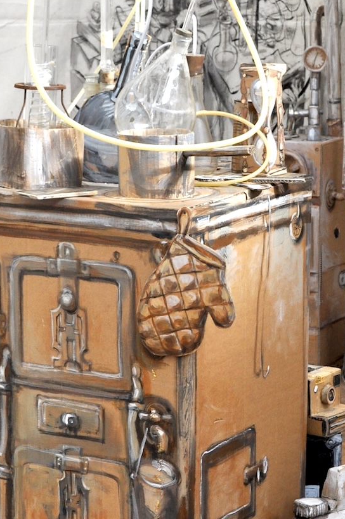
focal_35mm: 125
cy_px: 333
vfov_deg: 16.4
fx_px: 1801
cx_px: 280
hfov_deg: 10.9
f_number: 5.6
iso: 400
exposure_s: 1/125
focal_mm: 32
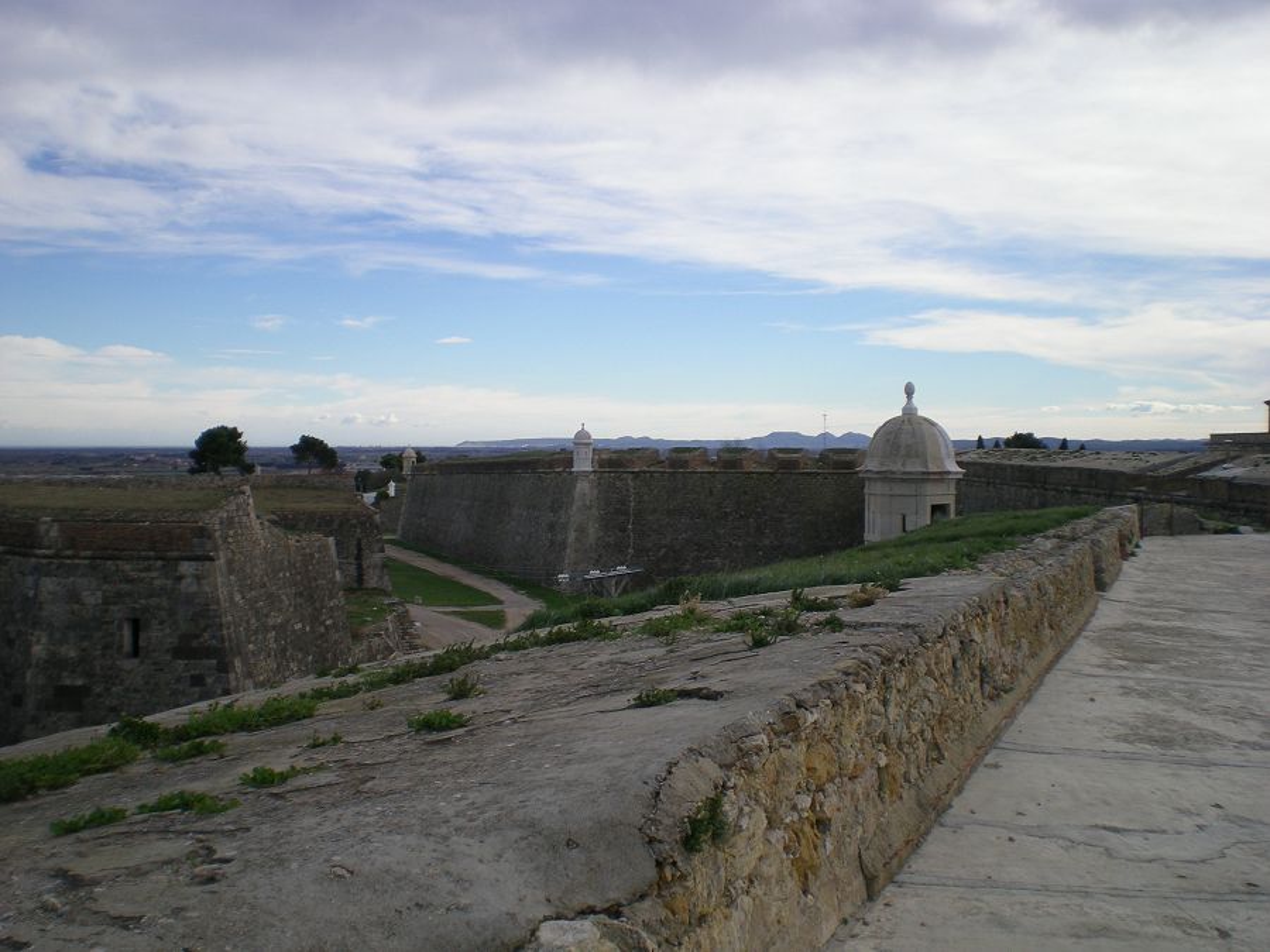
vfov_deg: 37.7
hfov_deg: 49.0
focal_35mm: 38
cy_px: 476
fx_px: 1394
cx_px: 635
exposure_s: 1/347
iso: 50
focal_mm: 6.3
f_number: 4.6
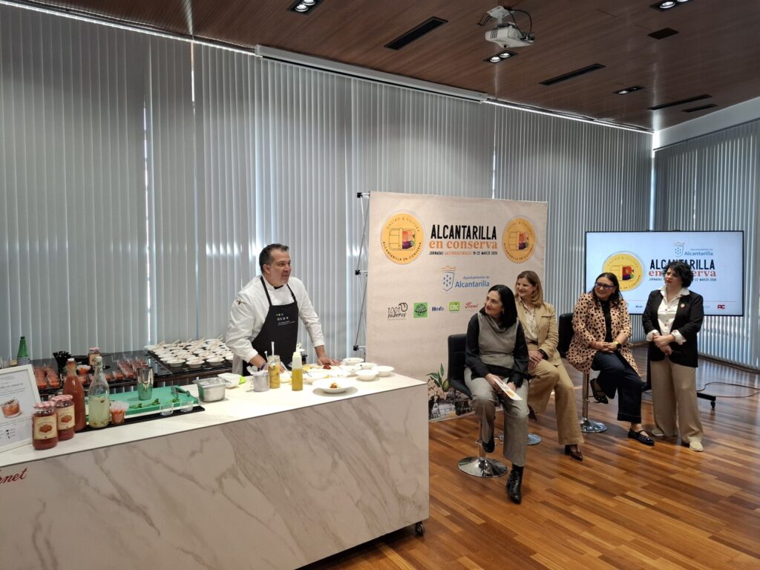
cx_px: 380
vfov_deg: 58.9
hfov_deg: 73.9
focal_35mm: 23
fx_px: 505
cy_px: 285
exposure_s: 1/100
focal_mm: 5.54
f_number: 1.8
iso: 250
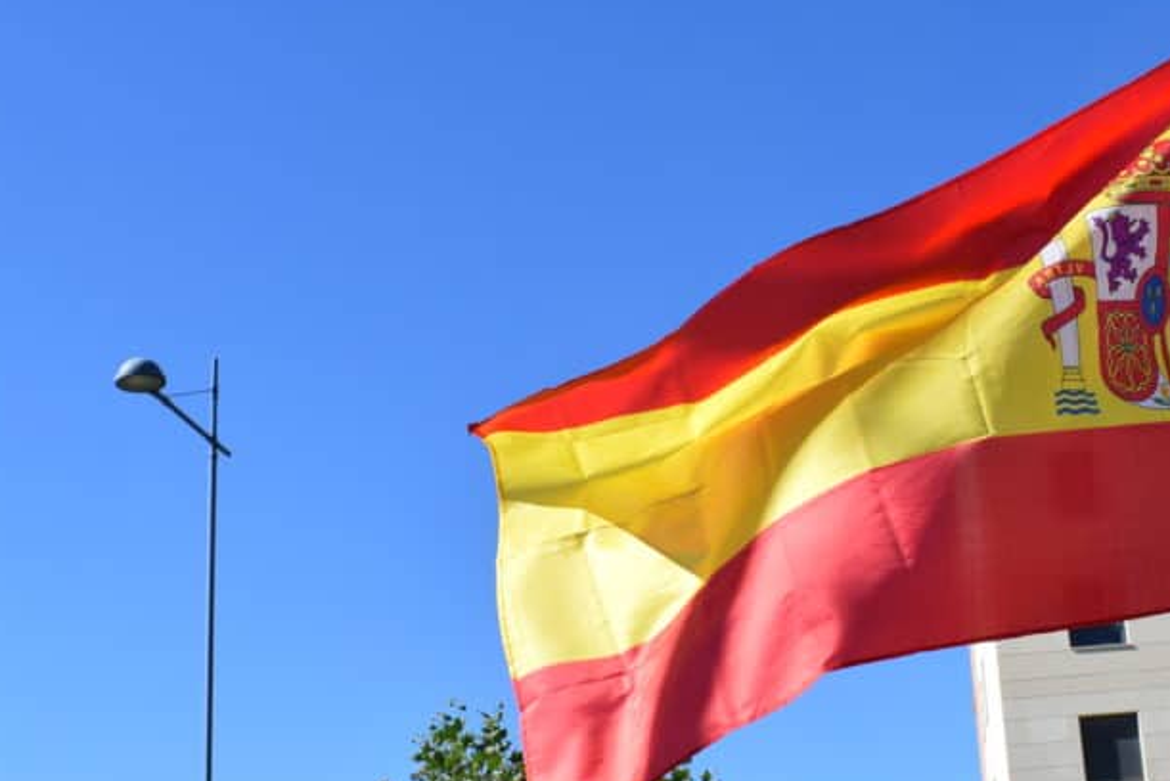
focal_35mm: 53
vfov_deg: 25.5
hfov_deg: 37.3
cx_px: 726
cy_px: 467
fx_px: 1723
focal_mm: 18
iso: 200
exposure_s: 1/400
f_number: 10
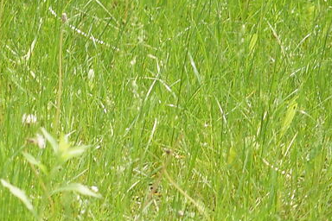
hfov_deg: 3.8
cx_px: -671
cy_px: -438
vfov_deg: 2.6
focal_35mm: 531
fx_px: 4897
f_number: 3.5
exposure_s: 1/250
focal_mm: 85
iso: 100
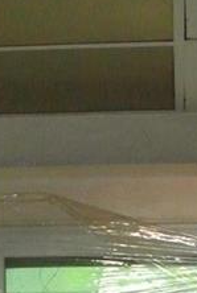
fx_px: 1193
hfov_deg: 9.4
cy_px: 648
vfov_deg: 12.0
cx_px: 6
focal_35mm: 146
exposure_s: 1/60
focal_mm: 10
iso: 1100
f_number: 3.5
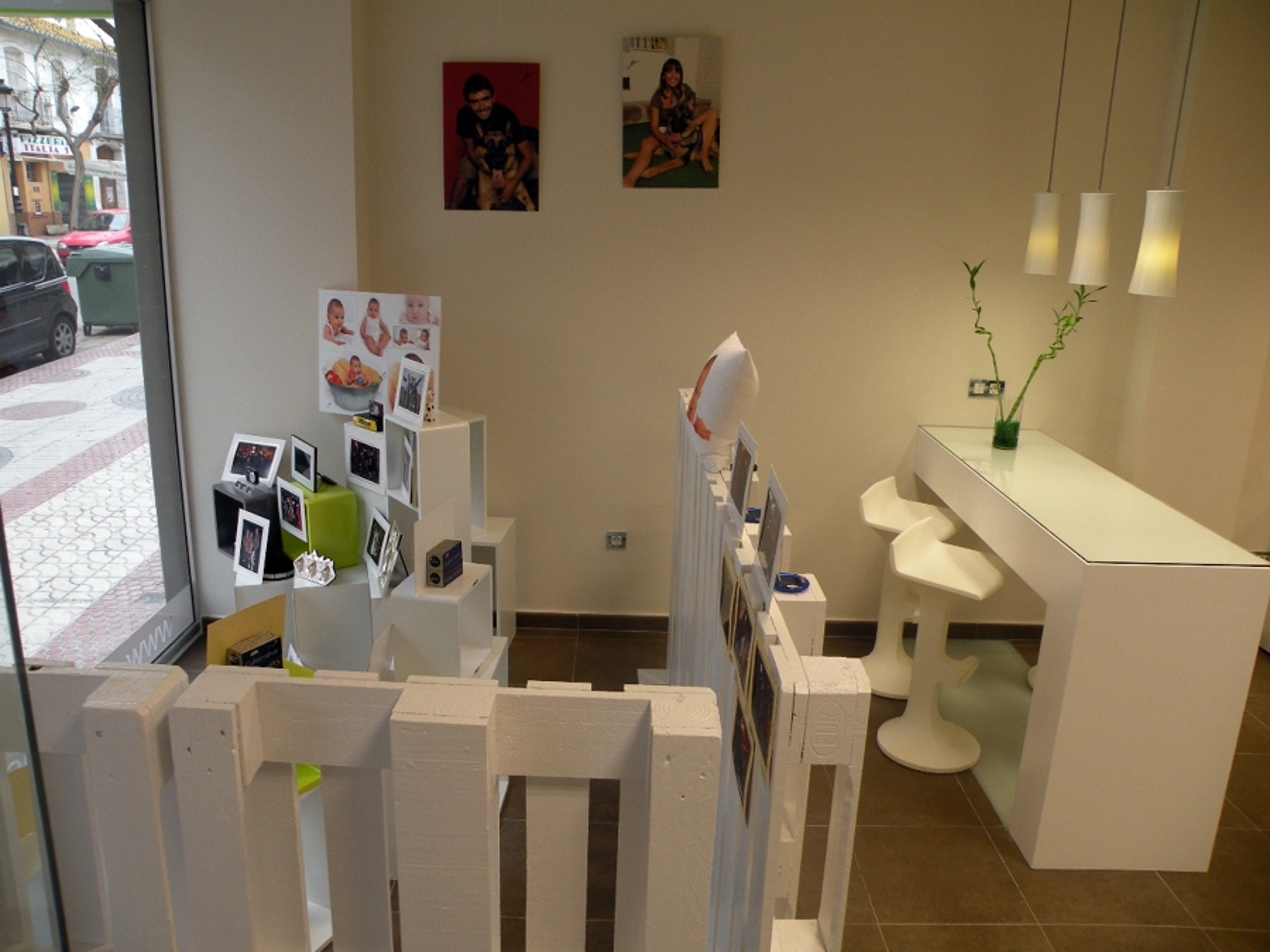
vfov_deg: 51.4
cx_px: 635
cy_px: 476
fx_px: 991
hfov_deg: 65.3
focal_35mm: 27
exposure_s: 1/59.7
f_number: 2.8
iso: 108
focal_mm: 4.7
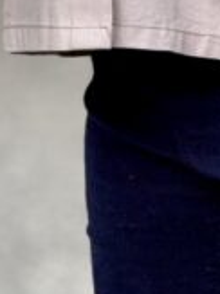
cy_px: -375
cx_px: 191
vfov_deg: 3.3
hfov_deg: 2.5
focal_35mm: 589
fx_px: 4998
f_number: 2.8
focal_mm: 15.66
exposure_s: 1/165
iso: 50
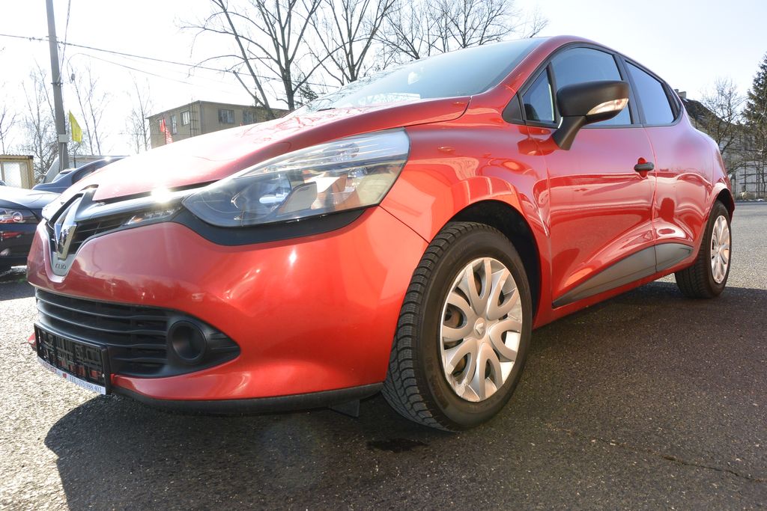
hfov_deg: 67.4
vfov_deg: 47.9
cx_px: 384
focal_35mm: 27
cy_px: 256
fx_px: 575
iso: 160
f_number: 7.1
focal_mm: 10
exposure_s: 1/250
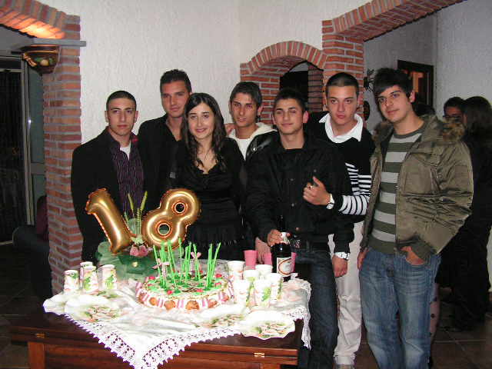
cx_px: 246
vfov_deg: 39.7
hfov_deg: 51.4
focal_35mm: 36
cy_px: 184
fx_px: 512
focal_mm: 6
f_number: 3.2
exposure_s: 1/40
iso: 200
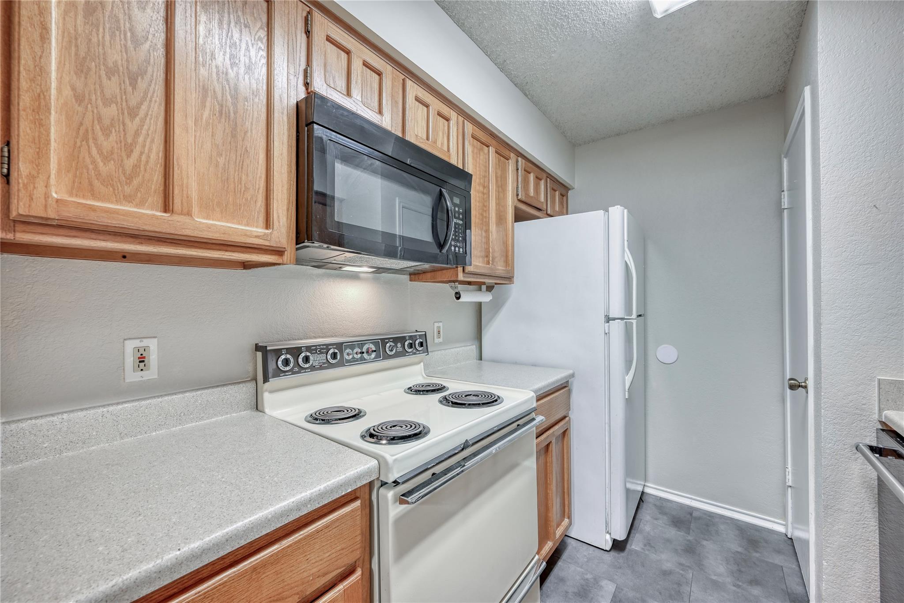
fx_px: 352
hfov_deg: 104.2
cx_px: 452
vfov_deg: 81.2
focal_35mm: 14
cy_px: 302
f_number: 8
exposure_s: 1/15
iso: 160
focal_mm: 14
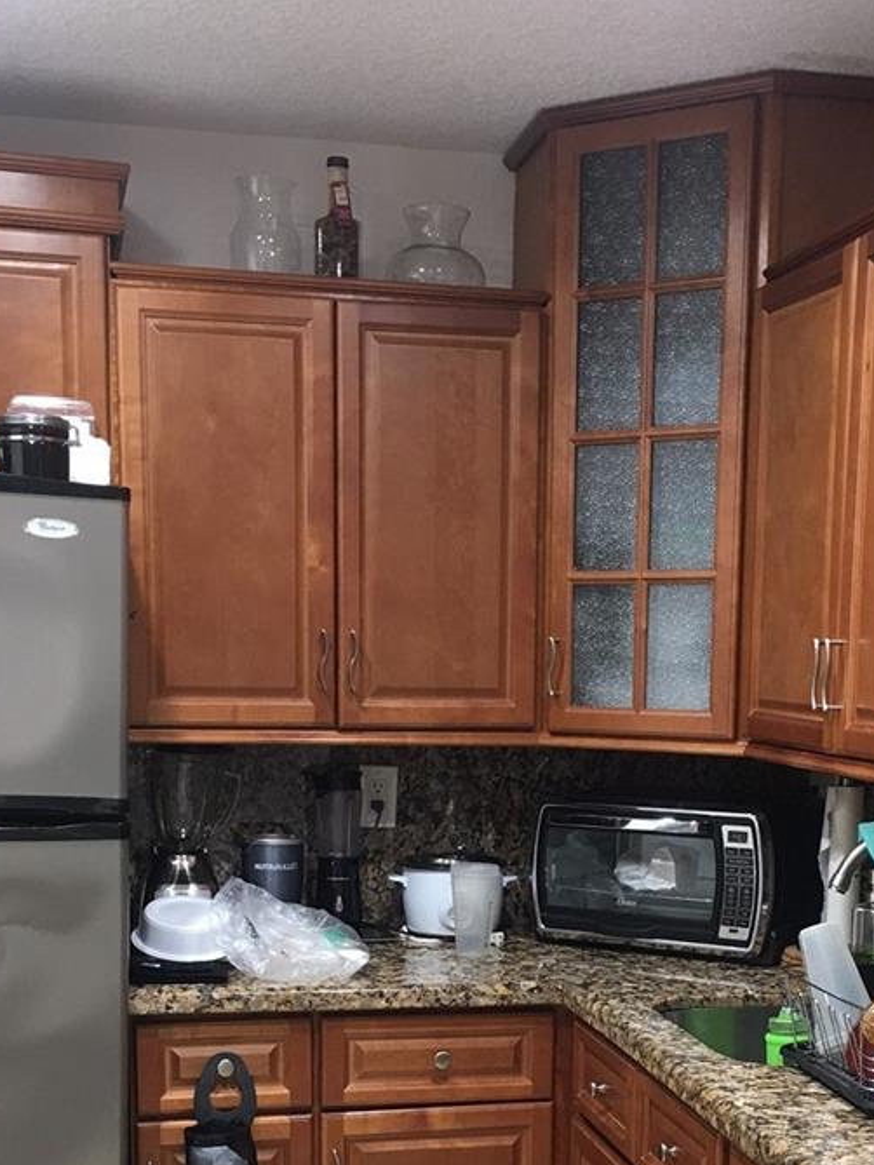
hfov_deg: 28.0
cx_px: 512
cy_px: 918
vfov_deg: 35.7
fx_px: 1750
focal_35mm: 52
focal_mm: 4.15
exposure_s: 1/15
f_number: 2.2
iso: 40
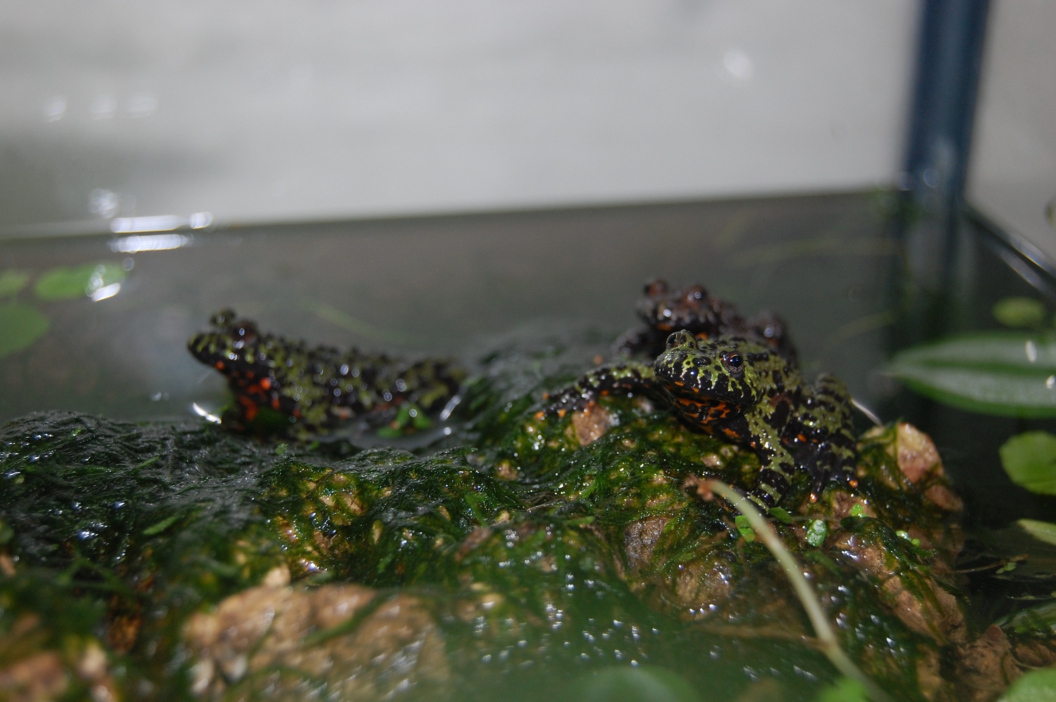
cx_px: 528
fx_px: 1758
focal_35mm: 60
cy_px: 351
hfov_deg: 33.4
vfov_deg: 22.6
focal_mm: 40
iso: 400
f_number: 5
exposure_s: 1/60
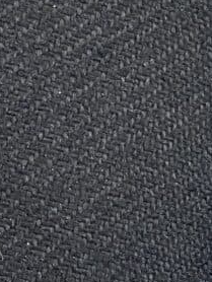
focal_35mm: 137
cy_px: 399
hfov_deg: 10.6
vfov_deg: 13.7
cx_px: 261
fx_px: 1117
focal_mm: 4.25
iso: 80
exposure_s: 1/50
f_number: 1.8
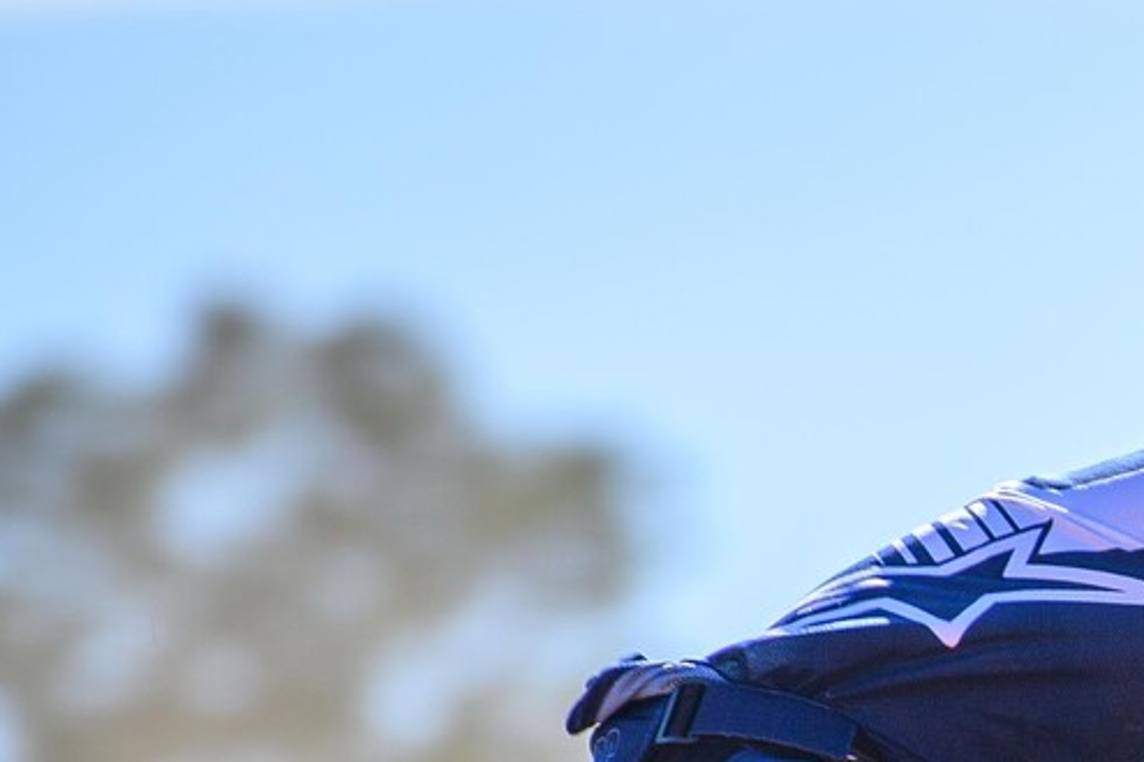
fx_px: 46201
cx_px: 2720
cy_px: 1510
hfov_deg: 1.4
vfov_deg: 0.9
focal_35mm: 1454
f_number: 5.6
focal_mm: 300
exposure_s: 1/500
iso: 200
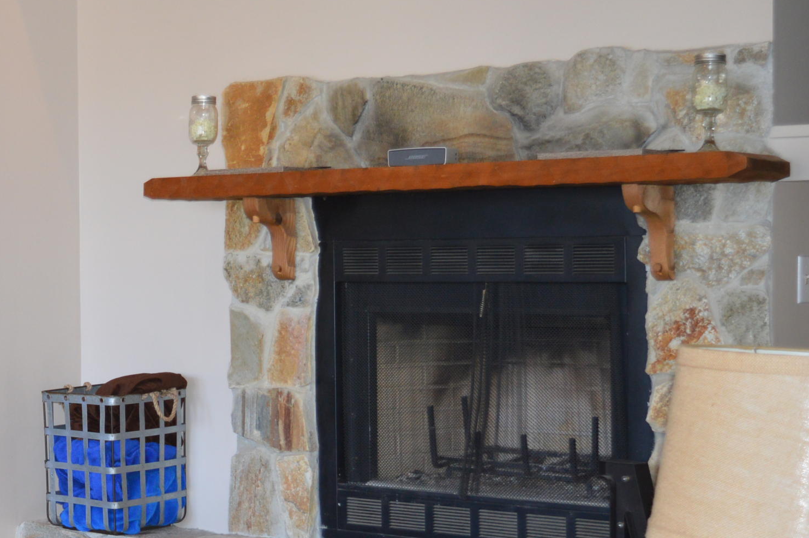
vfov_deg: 15.5
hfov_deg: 22.5
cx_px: 56
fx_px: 1976
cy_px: 353
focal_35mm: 88
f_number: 4.2
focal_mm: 29
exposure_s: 1/60
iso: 560
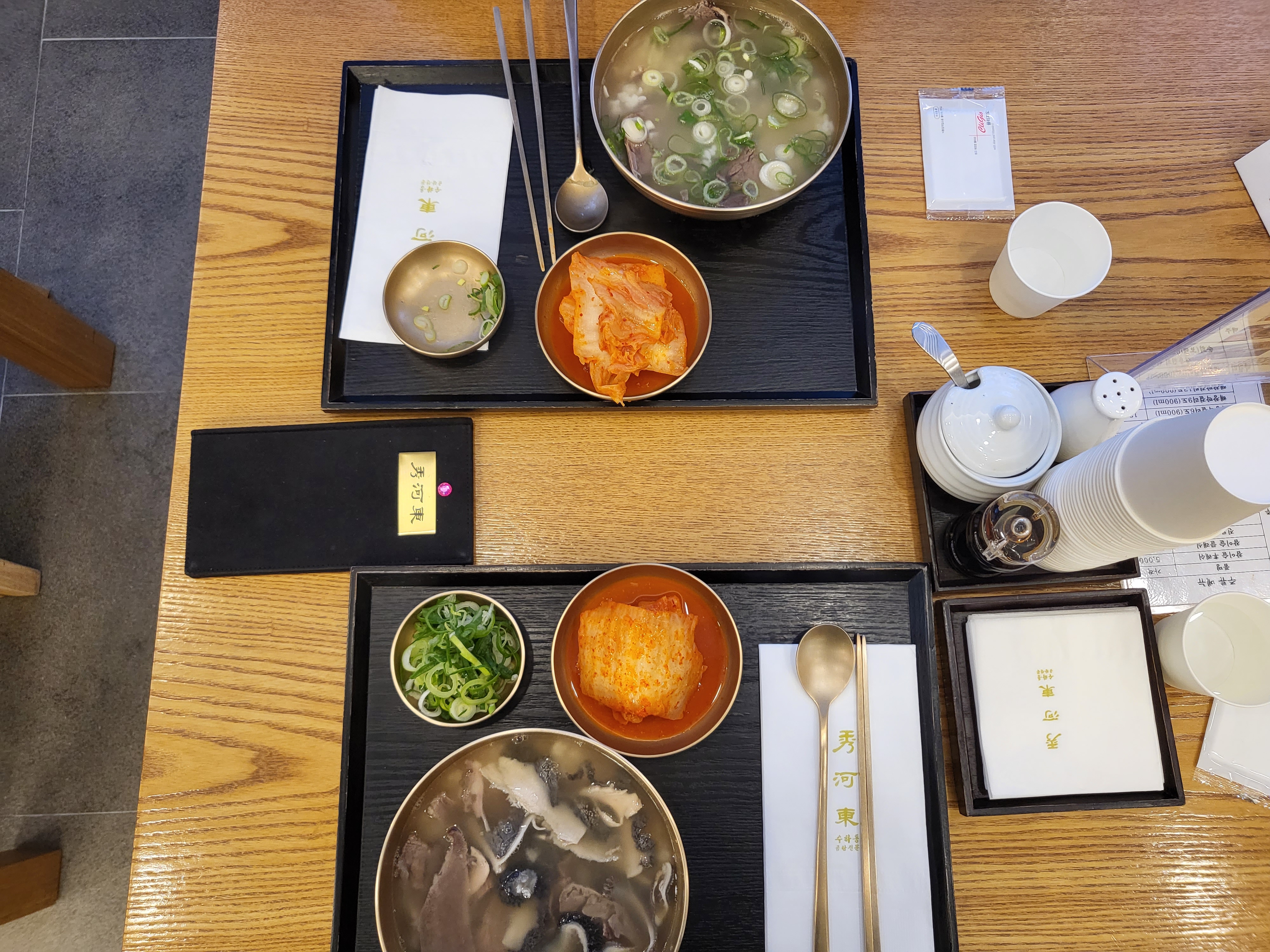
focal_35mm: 26
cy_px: 476
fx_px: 954
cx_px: 635
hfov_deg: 67.3
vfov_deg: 53.1
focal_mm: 4.25
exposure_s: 1/120
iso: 250
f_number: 1.8
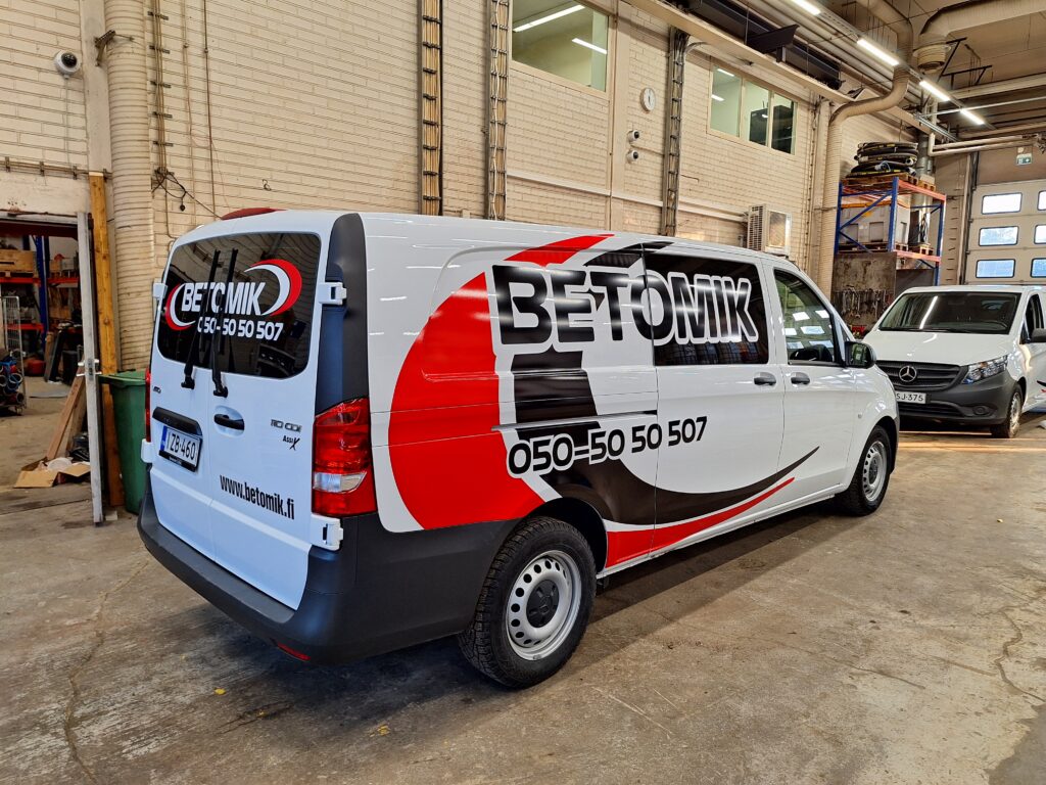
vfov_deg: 58.9
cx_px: 523
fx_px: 695
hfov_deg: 73.9
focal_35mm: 23
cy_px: 392
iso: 80
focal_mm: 5.54
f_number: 1.8
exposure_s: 1/50
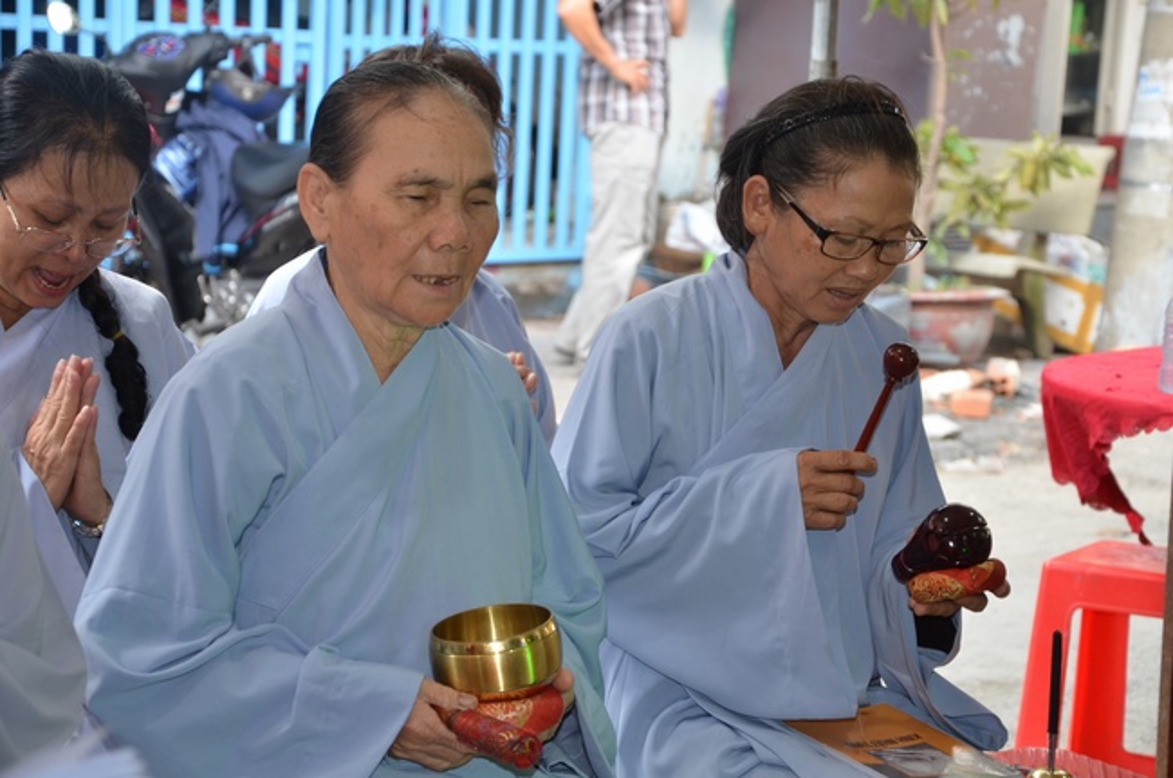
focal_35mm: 93
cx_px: 586
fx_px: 3025
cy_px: 389
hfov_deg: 21.9
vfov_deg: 14.7
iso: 640
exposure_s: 1/60
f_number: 5.3
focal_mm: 62
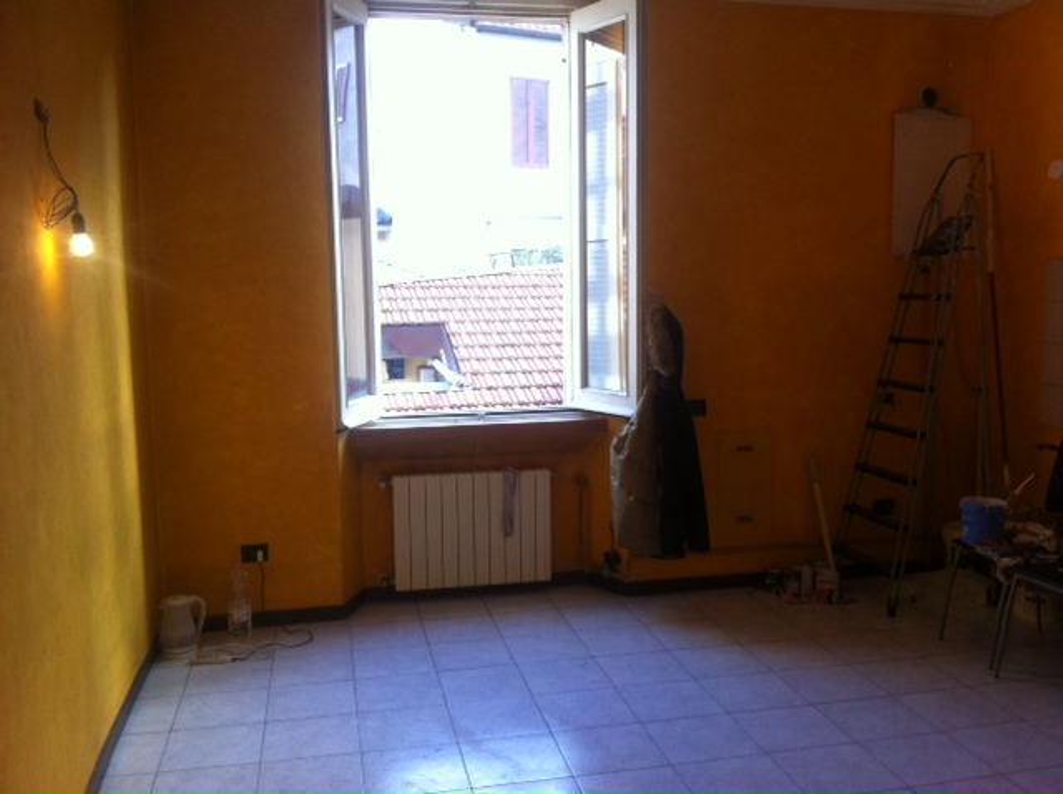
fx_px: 1073
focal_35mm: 35
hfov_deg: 52.7
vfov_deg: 40.6
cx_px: 532
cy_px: 397
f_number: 2.8
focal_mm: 3.85
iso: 80
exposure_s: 1/50
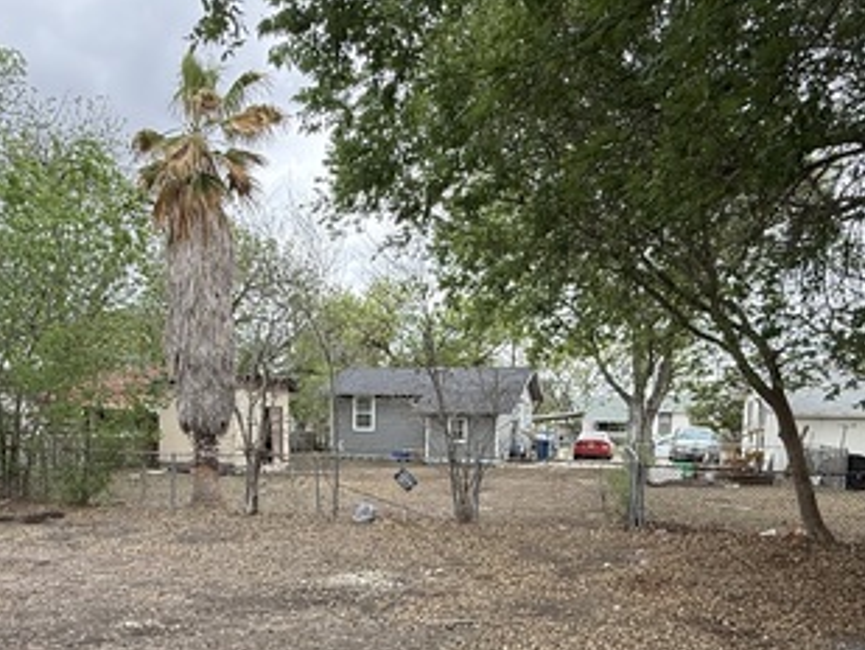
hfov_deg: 61.5
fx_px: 725
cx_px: 389
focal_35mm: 29
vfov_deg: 46.0
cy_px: 510
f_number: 2.2
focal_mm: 2.22
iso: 64
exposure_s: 1/99
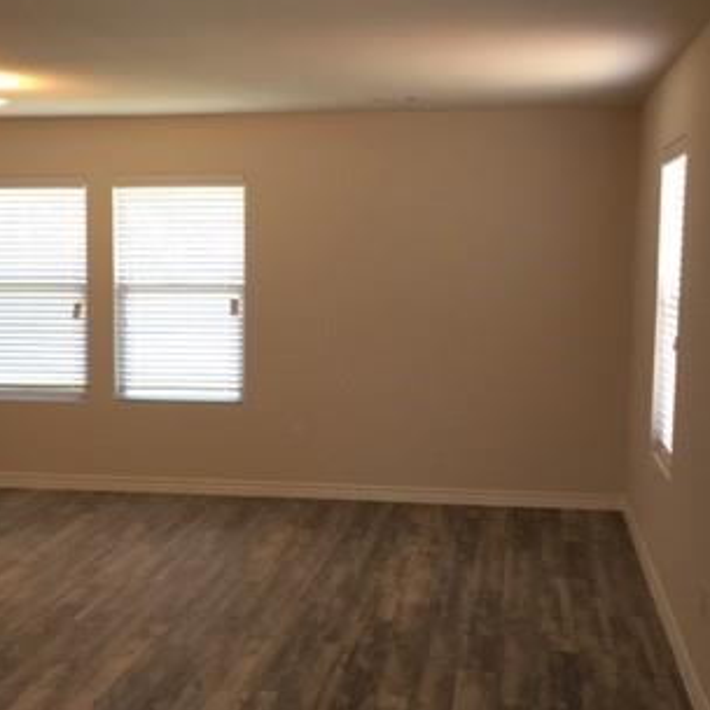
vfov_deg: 31.6
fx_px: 1253
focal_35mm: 54
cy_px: 411
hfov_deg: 31.5
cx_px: 280
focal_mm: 4.15
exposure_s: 1/30
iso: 64
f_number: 2.2
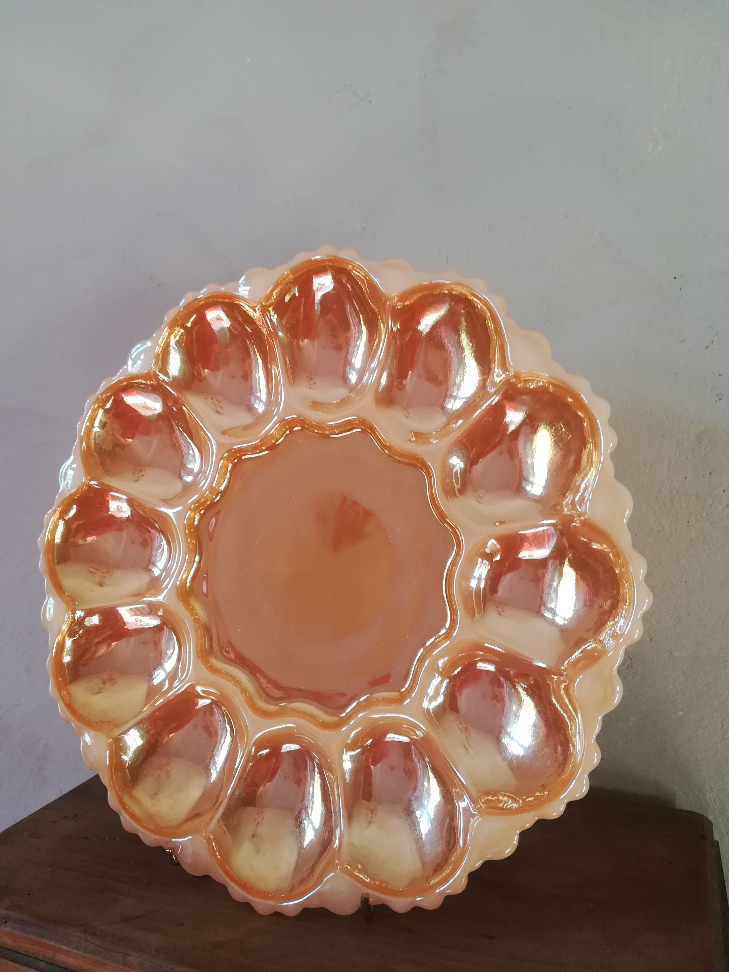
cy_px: 486
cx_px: 364
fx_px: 730
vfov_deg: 67.3
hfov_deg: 53.1
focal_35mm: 26
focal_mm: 3.83
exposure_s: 1/33.3
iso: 100
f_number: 2.2
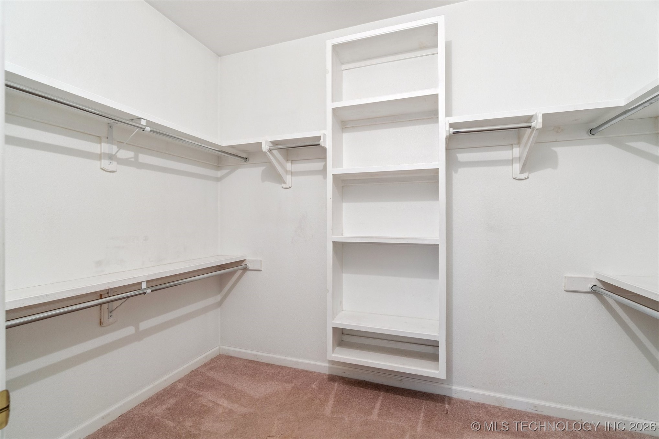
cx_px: 330
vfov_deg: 77.3
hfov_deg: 100.4
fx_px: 275
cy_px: 220
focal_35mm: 15
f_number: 6.3
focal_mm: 10
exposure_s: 1/40
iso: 200
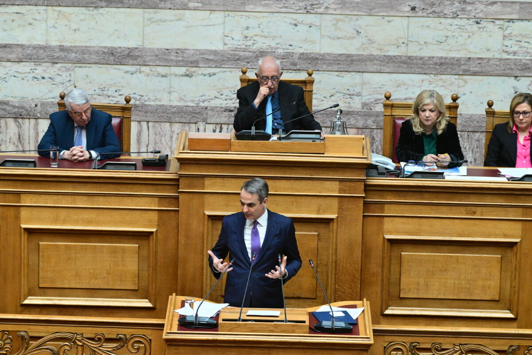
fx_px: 2512
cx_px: 266
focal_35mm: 170
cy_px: 178
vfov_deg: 8.1
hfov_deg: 12.1
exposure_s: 1/800
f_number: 5.6
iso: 10000
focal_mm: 170
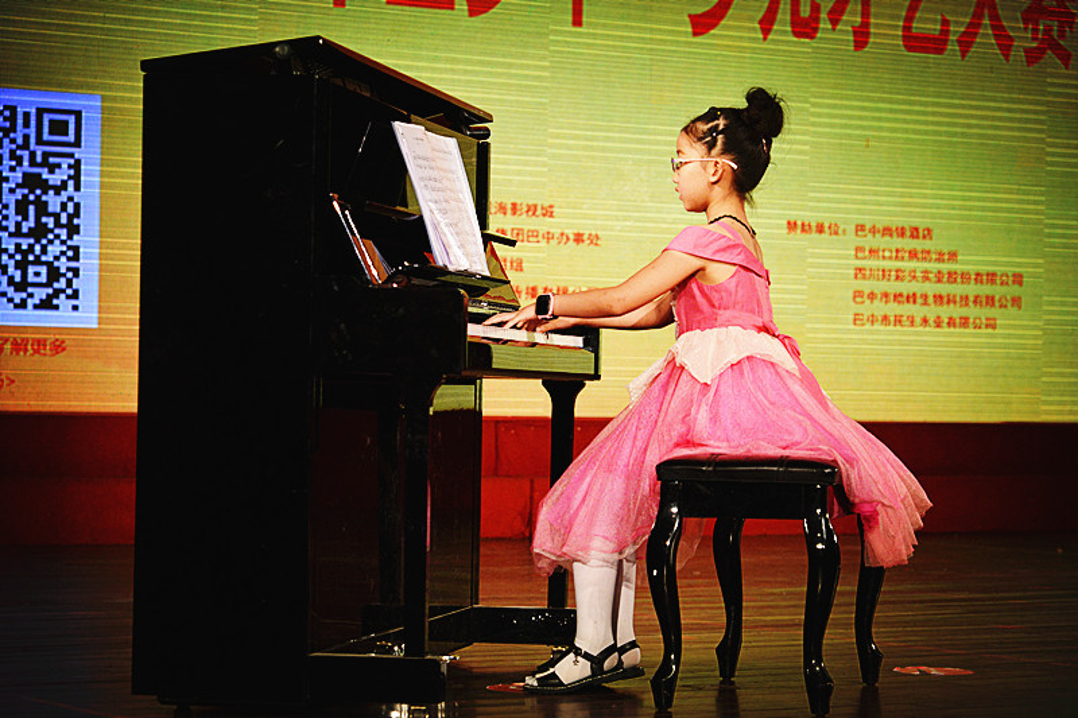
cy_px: 359
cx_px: 539
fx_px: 3143
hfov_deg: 19.5
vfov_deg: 13.0
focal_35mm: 105
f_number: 5.6
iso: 2000
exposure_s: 1/500
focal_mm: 105
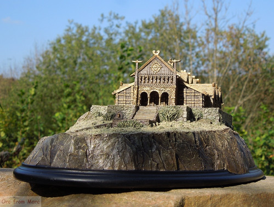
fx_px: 381
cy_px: 104
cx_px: 137
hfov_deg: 39.5
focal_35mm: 48
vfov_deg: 30.5
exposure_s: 1/640
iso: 100
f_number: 4
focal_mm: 8.7
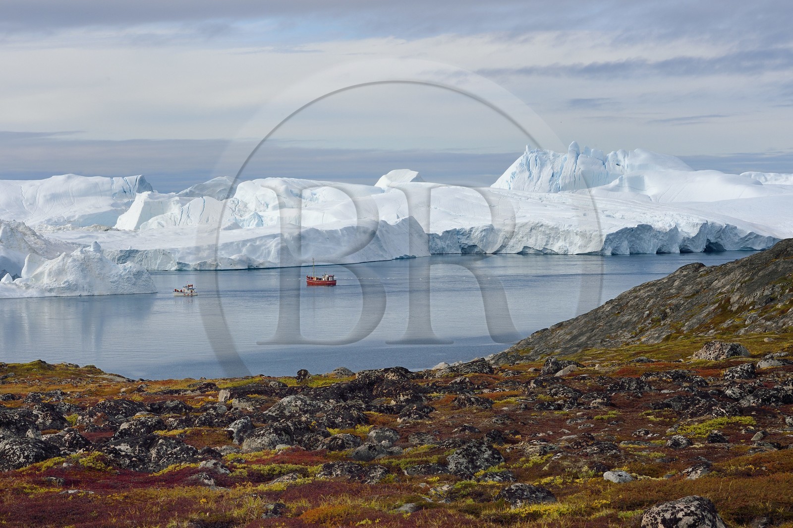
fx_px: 2421
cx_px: 396
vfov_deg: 12.4
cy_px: 264
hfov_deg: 18.6
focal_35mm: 110
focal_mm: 110
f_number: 16
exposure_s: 1/320
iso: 400
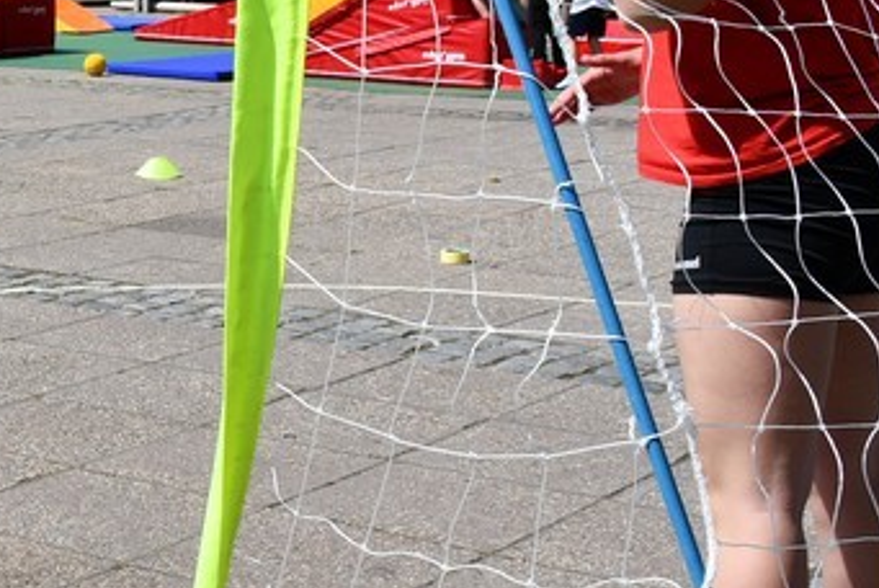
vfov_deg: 16.9
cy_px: 241
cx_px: -369
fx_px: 1979
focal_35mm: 81
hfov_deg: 21.7
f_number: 9
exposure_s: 1/320
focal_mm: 18
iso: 100
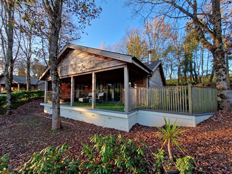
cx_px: 116
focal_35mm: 13
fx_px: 87
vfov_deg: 89.9
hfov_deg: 106.2
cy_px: 87
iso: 50
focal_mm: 2.2
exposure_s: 1/253
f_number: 2.2
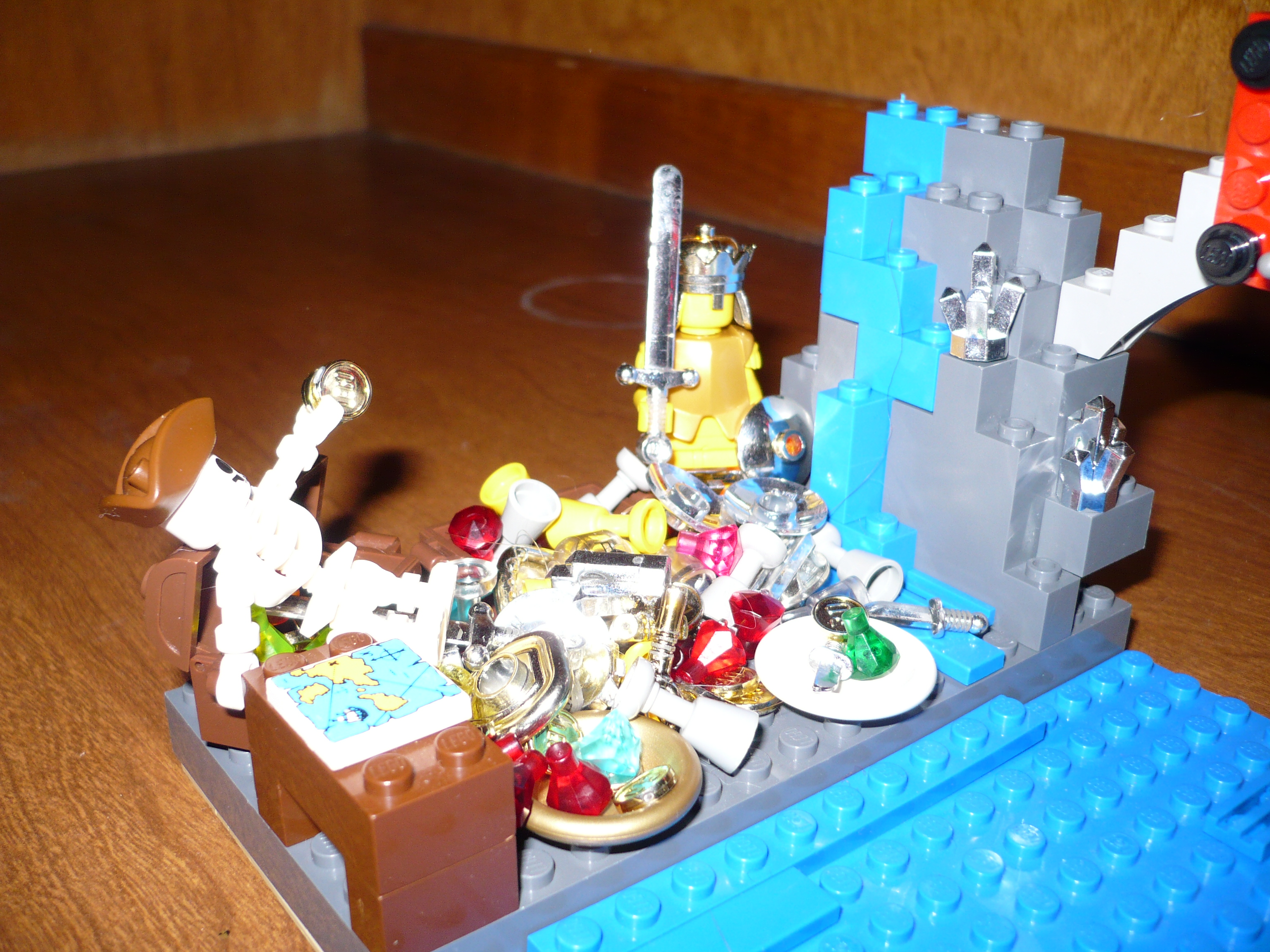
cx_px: 635
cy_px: 476
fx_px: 1284
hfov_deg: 52.6
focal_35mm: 35
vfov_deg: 40.7
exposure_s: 1/30
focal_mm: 5.8
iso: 100
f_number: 2.8
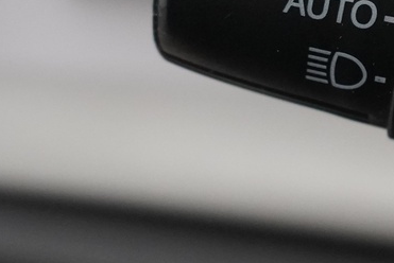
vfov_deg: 8.7
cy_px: 22
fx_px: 1720
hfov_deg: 12.6
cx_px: 531
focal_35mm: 157
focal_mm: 36
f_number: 4
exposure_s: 1/60
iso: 4000
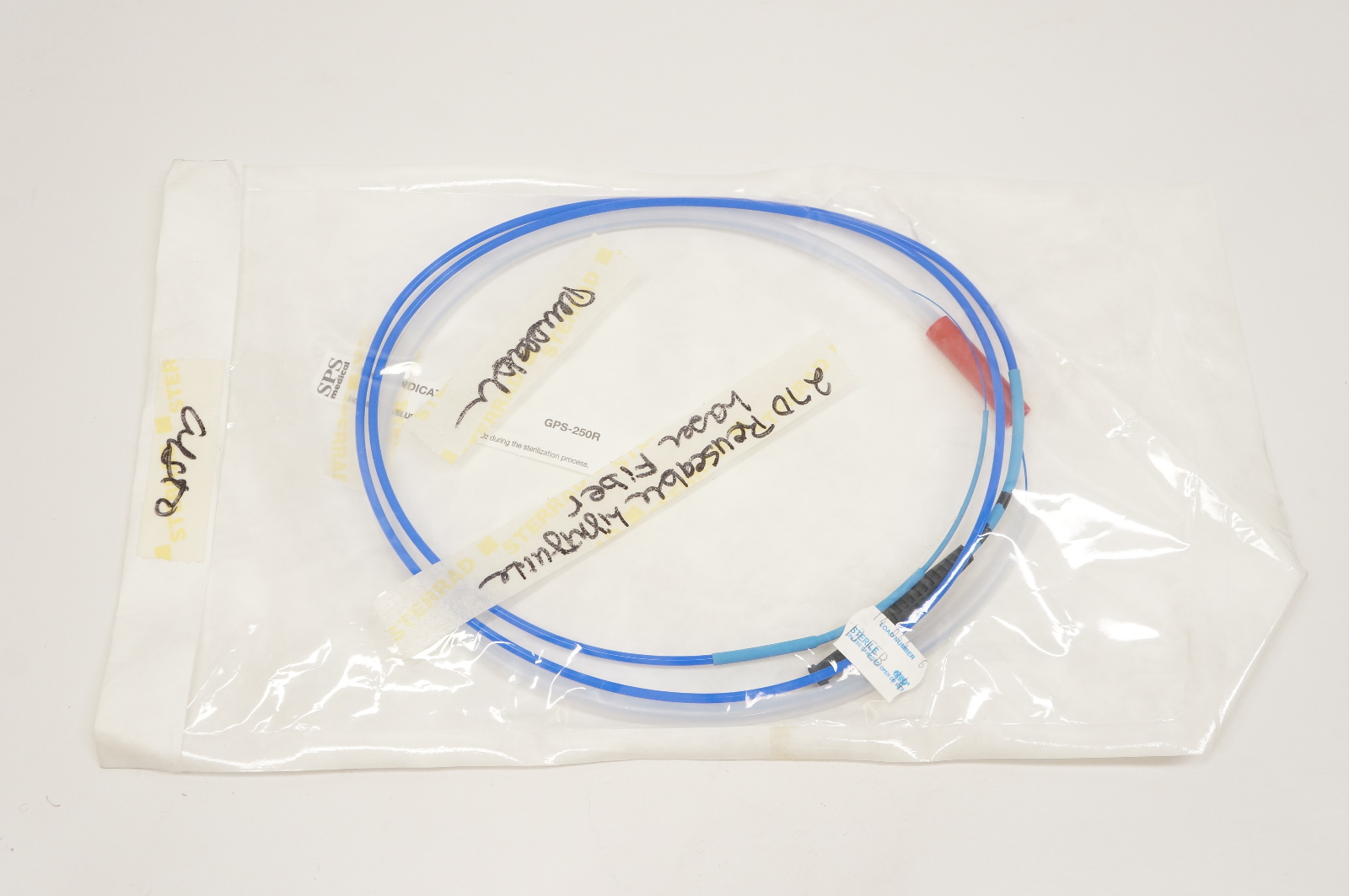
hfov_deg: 49.6
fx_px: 1460
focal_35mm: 39
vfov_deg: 34.1
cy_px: 448
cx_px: 674
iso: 800
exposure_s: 1/125
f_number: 7.1
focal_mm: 26
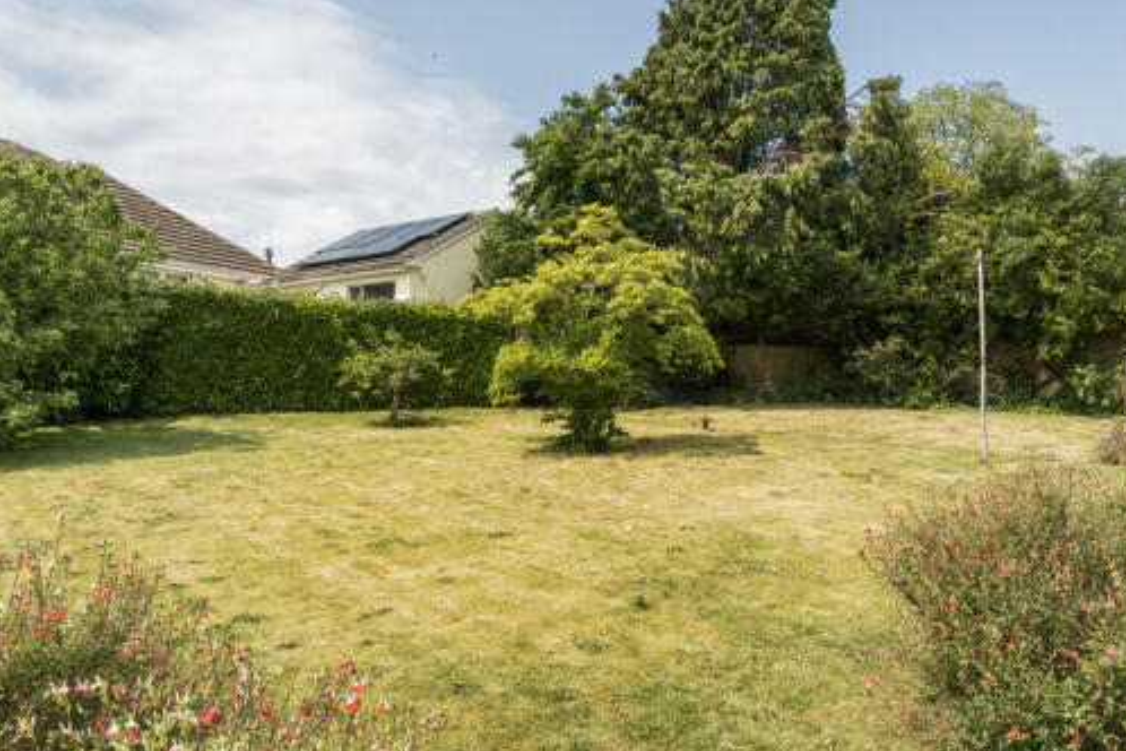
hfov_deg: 71.3
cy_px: 311
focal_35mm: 25
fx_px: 782
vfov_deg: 51.0
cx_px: 627
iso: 400
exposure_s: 1/800
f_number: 8
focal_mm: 13
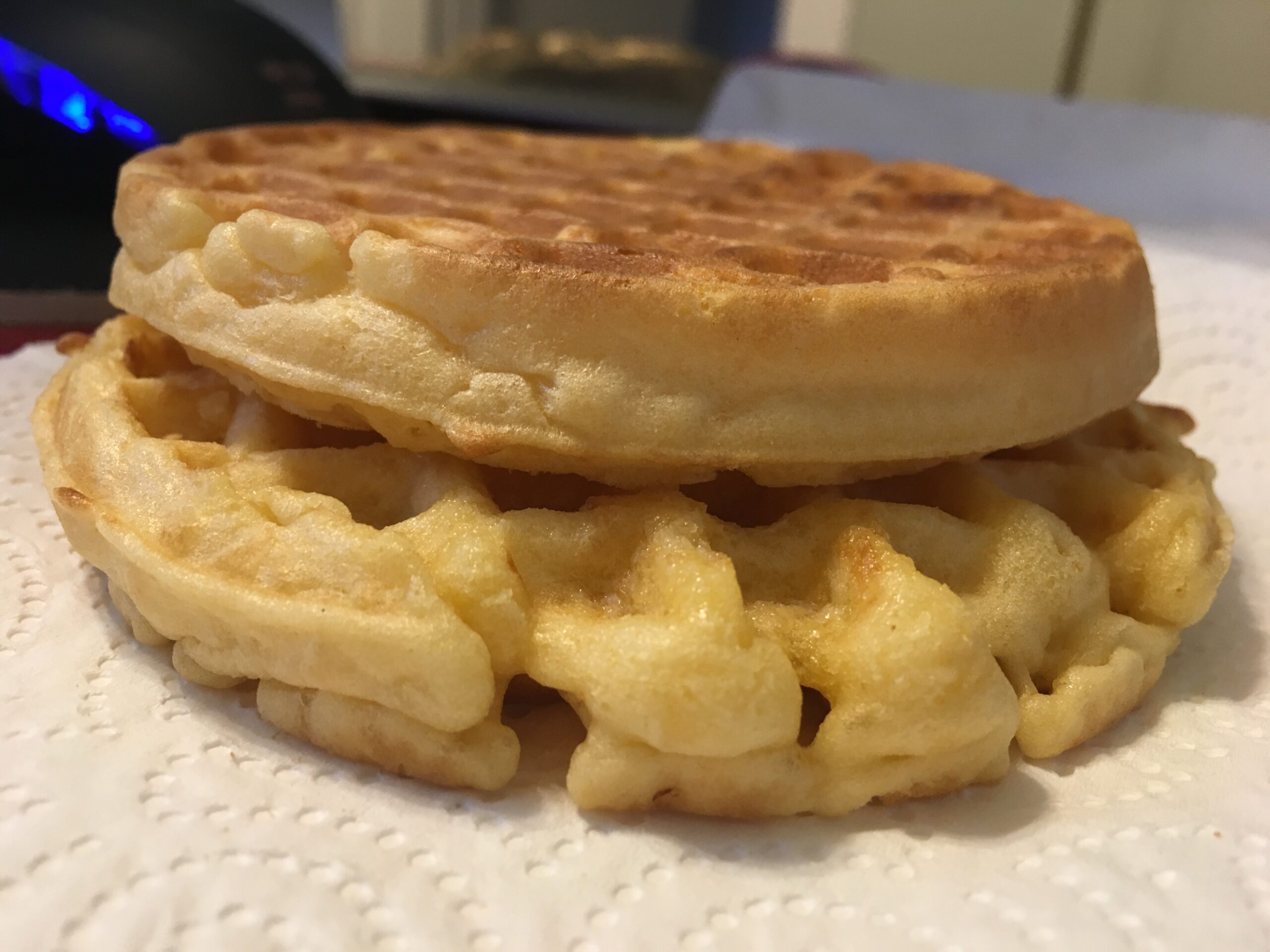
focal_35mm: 29
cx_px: 635
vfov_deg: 48.2
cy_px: 476
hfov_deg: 61.7
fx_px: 1064
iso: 80
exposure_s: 1/30
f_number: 2.2
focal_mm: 4.15
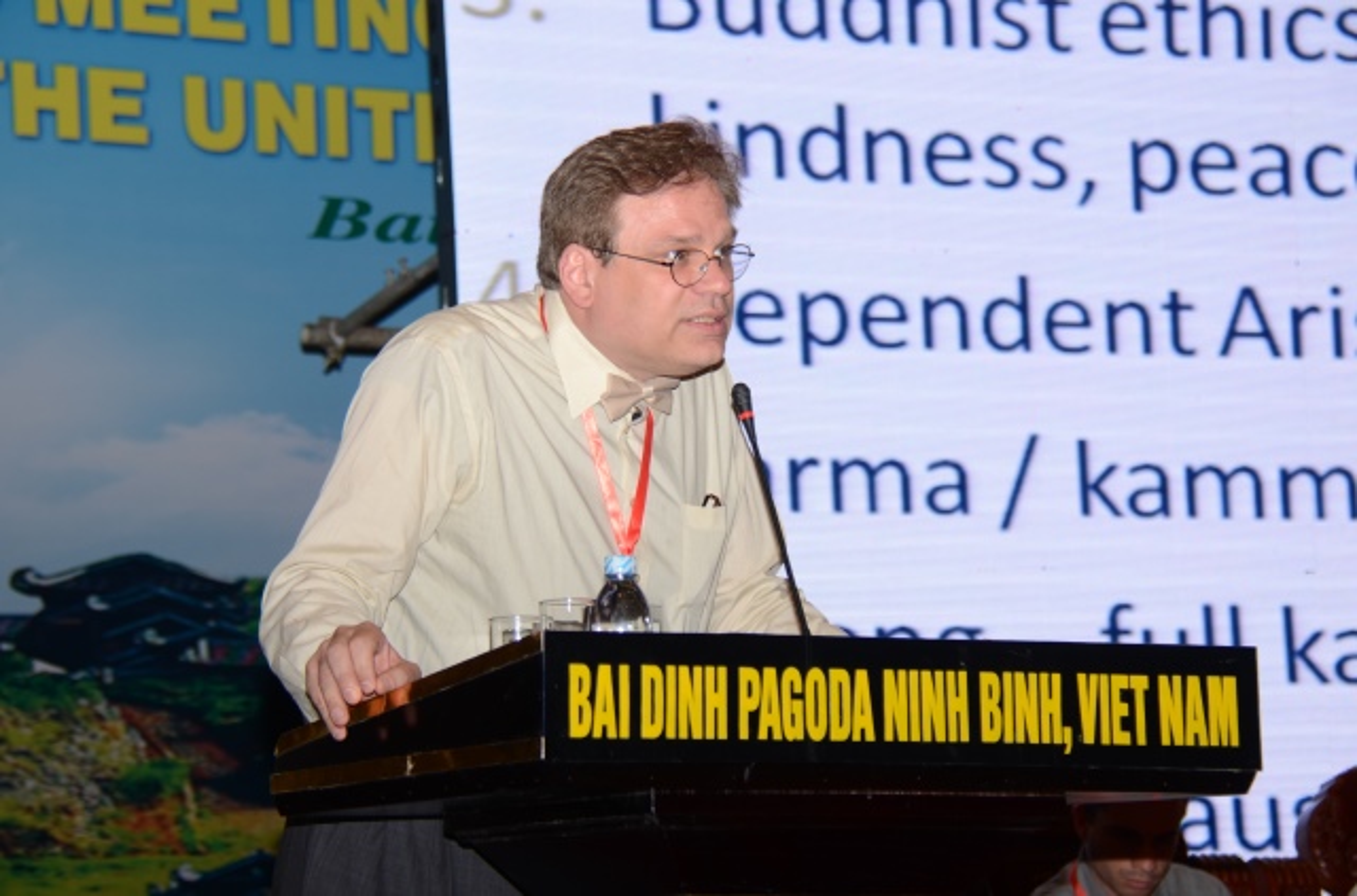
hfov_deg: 15.9
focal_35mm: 129
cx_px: 678
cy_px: 448
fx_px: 4849
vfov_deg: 10.6
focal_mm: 86
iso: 200
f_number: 5.6
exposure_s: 1/60
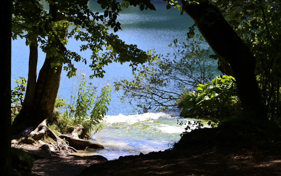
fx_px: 1237
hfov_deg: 13.0
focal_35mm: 162
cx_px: 140
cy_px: 86
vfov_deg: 8.1
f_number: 10
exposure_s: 1/200
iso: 400
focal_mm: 105
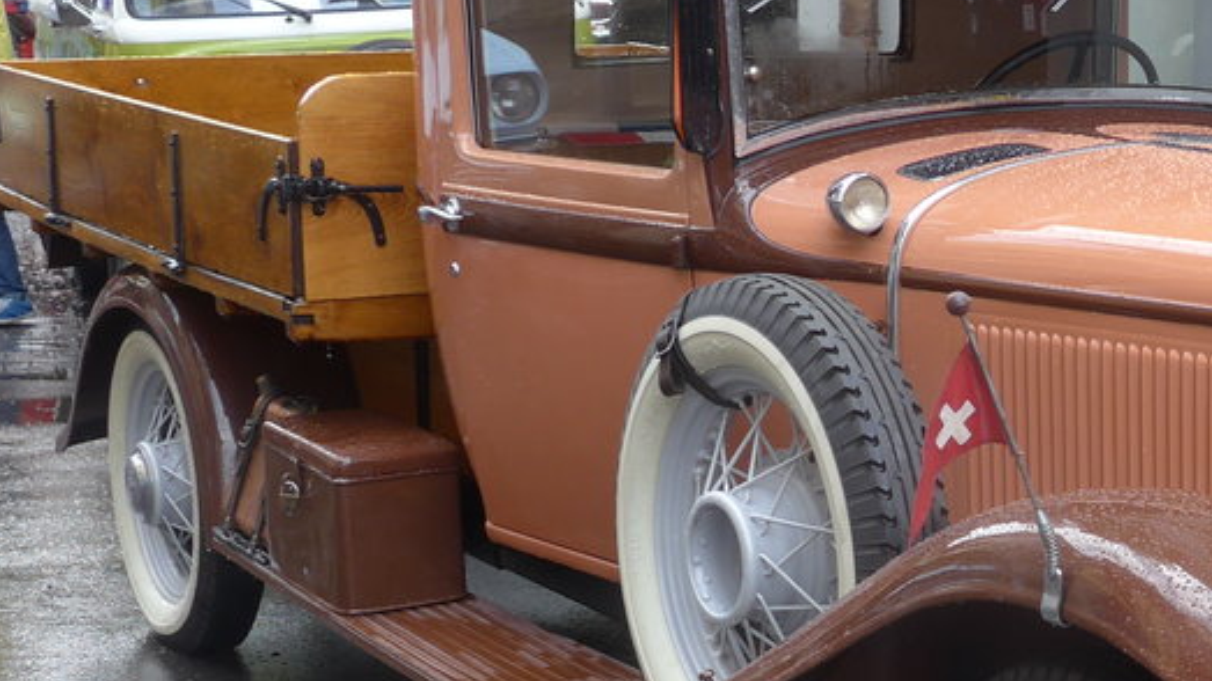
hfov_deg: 24.0
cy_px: 449
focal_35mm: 85
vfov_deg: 14.2
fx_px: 2731
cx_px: 1198
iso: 80
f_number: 2.8
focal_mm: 7
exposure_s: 1/160
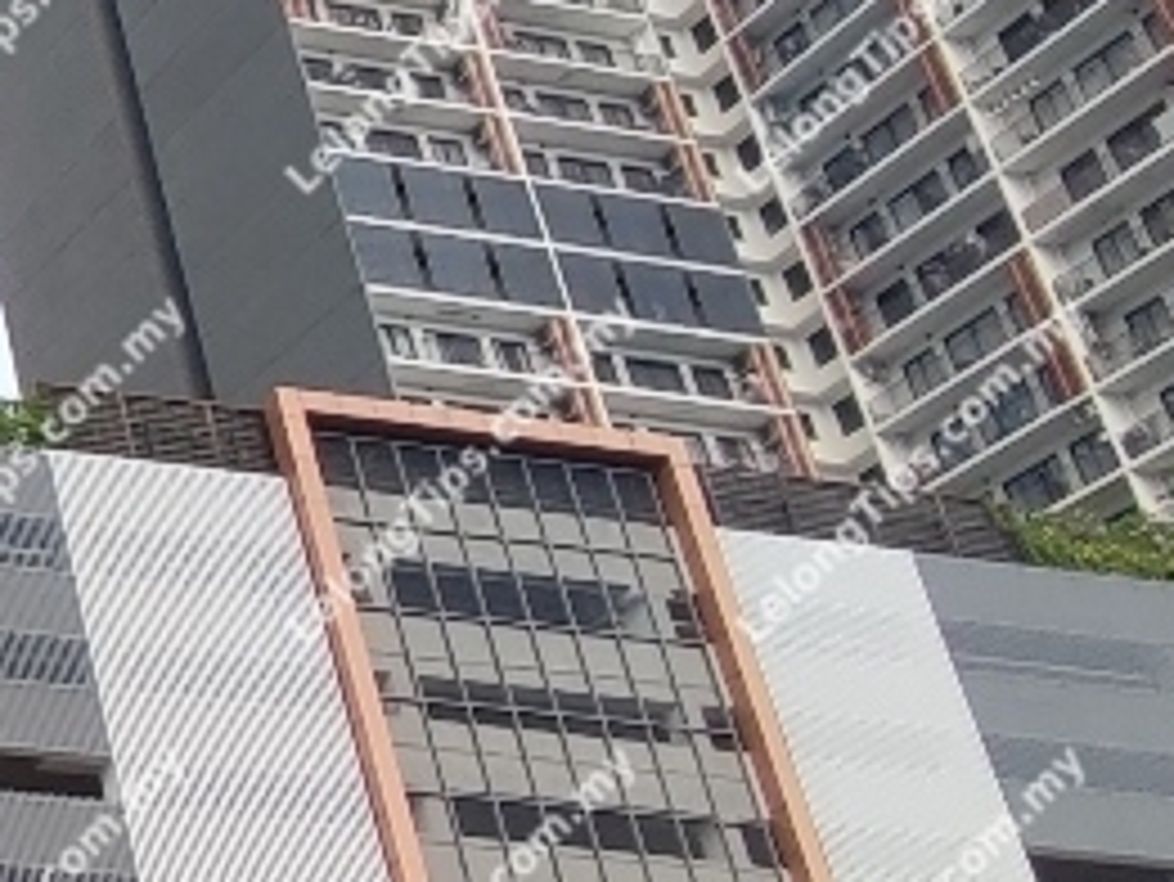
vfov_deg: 19.4
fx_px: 2511
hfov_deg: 21.5
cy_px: 34
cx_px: -645
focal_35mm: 74
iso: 50
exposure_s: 1/520
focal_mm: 1.65
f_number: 2.2
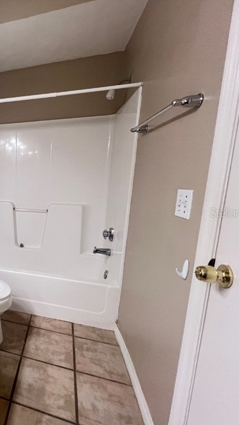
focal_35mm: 19
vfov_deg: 89.6
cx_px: -23
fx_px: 214
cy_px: 212
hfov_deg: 44.6
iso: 250
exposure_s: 1/60
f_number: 1.8
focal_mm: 1.57
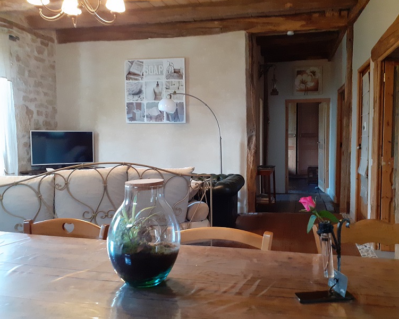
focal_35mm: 29
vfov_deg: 50.0
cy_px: 159
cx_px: 217
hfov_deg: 60.3
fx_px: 343
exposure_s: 1/25
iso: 320
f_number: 1.9
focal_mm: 3.6
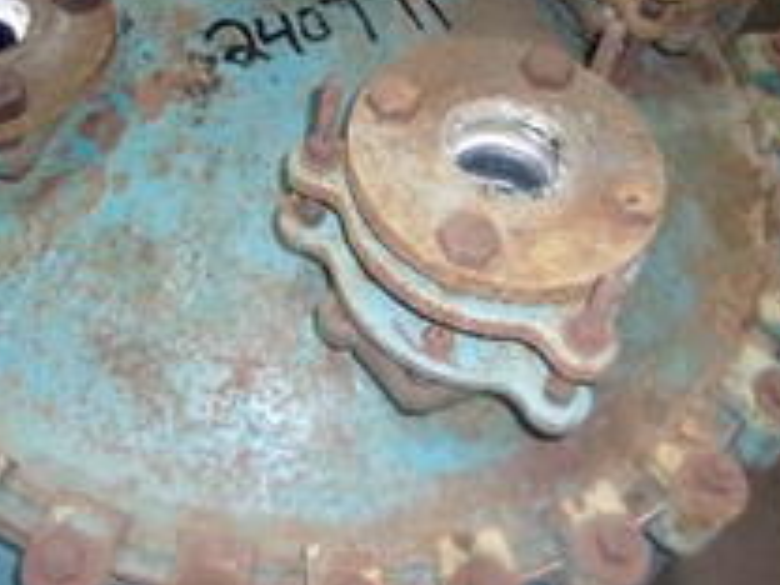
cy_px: 146
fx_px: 1172
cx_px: 386
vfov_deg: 27.6
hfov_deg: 36.8
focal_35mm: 52
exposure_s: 1/34
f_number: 3
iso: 200
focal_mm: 4.9
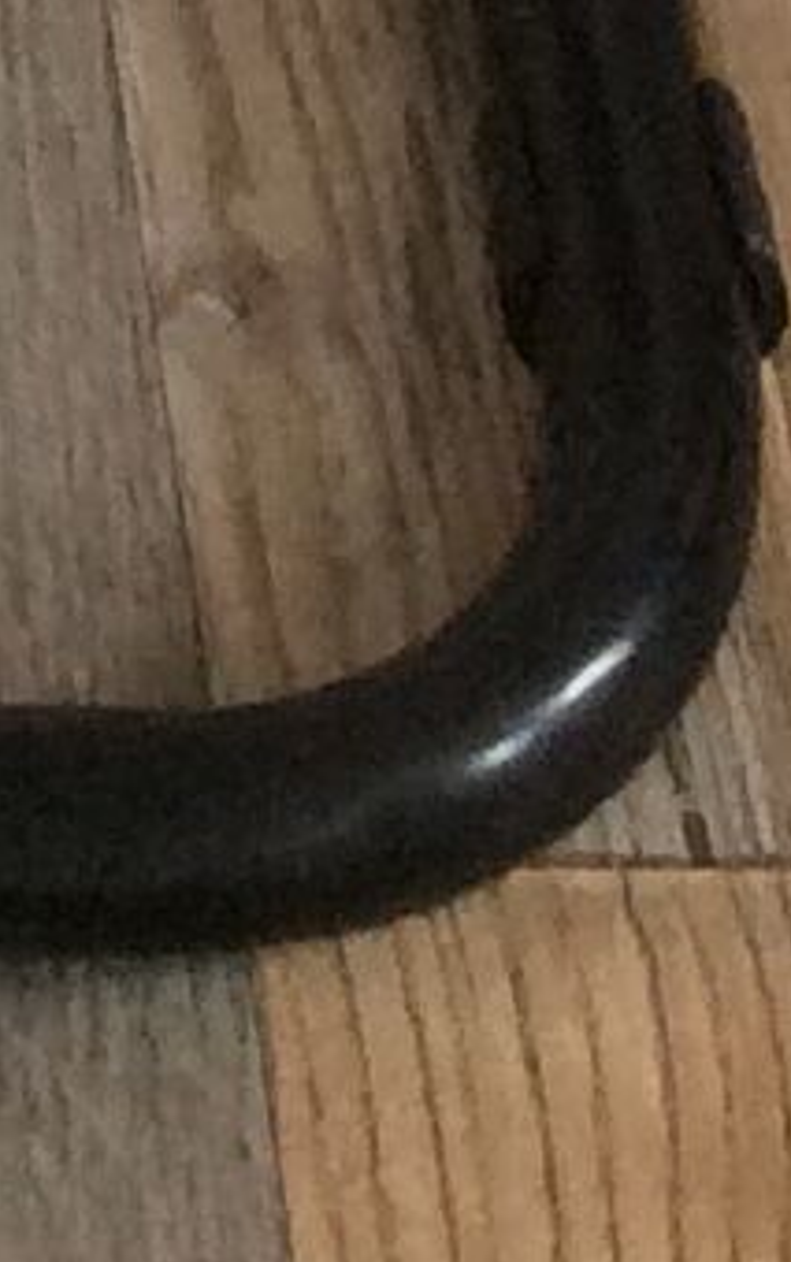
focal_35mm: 258
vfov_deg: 6.9
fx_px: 8884
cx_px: -1526
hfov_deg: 4.9
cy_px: -3096
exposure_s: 1/25
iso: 64
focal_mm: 3.3
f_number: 2.4
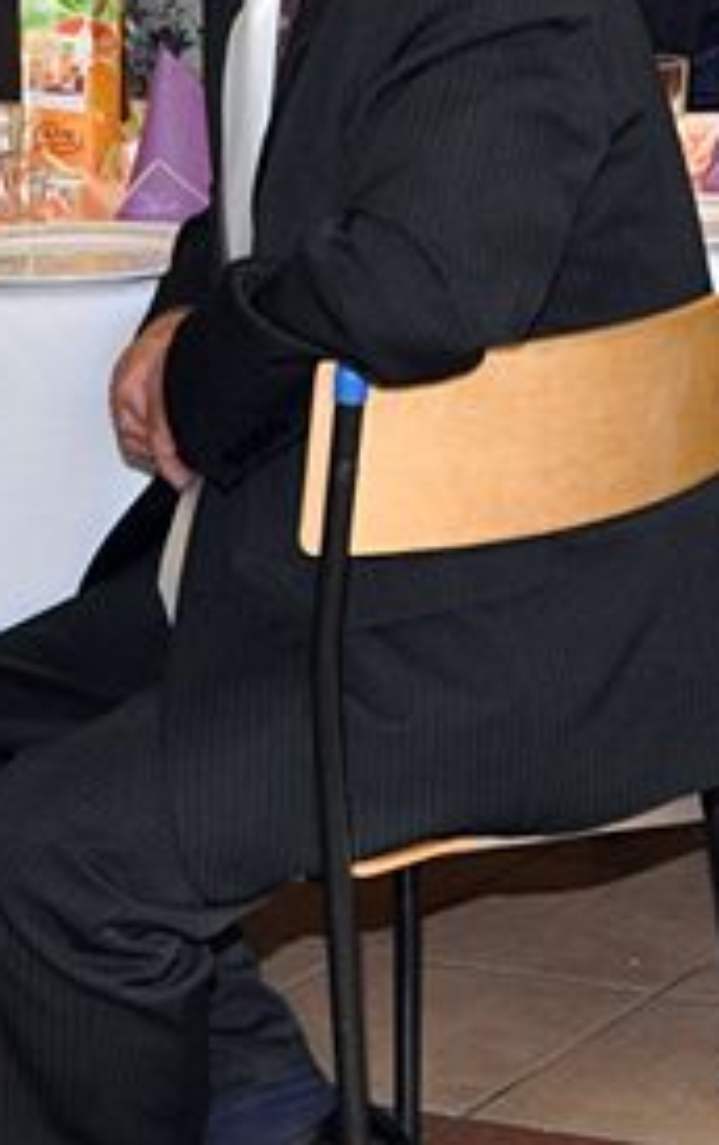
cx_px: 1451
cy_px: 257
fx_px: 3844
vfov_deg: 16.8
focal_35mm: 123
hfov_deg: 9.9
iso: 800
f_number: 5.6
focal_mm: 26
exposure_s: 1/125
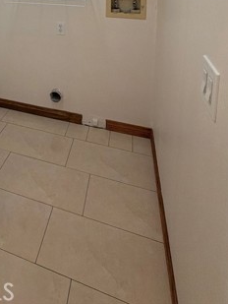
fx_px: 255
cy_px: -9
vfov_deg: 48.9
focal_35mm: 29
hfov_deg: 45.2
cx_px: 37
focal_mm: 2.22
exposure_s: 1/120
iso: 160
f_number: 2.2
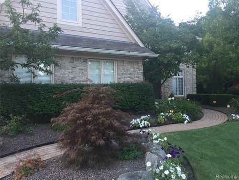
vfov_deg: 48.2
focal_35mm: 29
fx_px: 200
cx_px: 120
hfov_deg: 61.7
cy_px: 90
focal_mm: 4.15
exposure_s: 1/30
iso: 64
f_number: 2.2
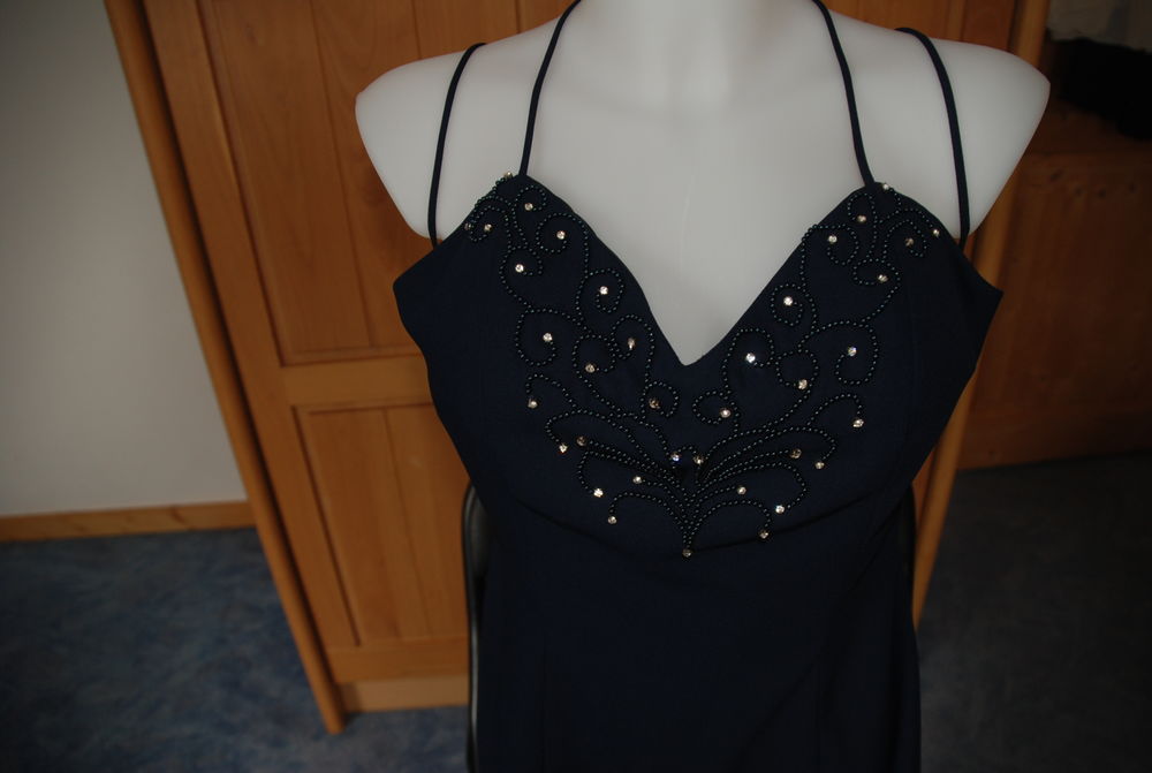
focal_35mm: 27
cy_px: 386
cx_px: 576
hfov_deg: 67.3
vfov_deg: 48.1
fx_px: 866
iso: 200
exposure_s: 1/60
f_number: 3.5
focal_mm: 18
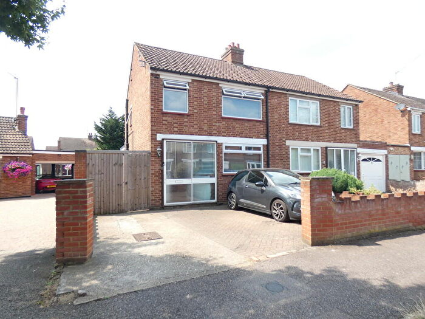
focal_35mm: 20
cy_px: 160
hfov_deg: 81.7
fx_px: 246
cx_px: 212
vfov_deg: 66.0
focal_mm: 3.6
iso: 80
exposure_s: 1/400
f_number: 2.8
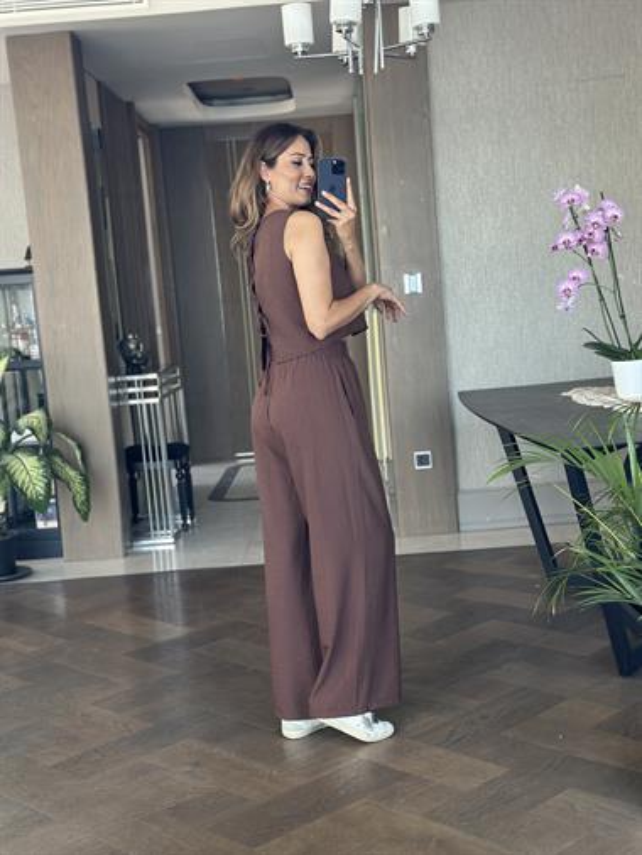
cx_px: 321
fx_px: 1186
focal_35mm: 48
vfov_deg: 39.6
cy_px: 428
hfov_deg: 30.3
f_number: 1.78
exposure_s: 1/60
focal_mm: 6.86
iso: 125
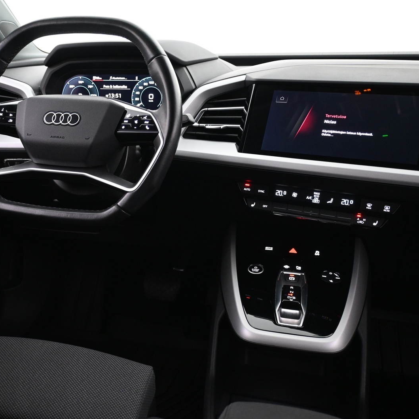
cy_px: 210
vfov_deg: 42.8
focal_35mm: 39
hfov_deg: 42.0
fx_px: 534
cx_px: 125
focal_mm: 20
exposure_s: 1/20
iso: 1600
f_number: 3.8
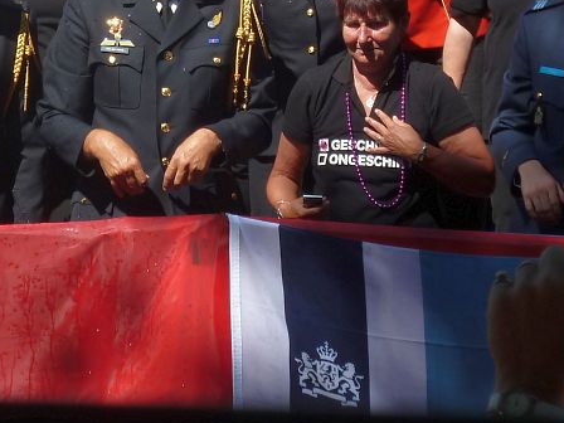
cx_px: 352
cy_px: -44
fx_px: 5100
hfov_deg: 6.3
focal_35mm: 313
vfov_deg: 4.7
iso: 80
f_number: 4.5
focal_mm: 22.5
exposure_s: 1/400
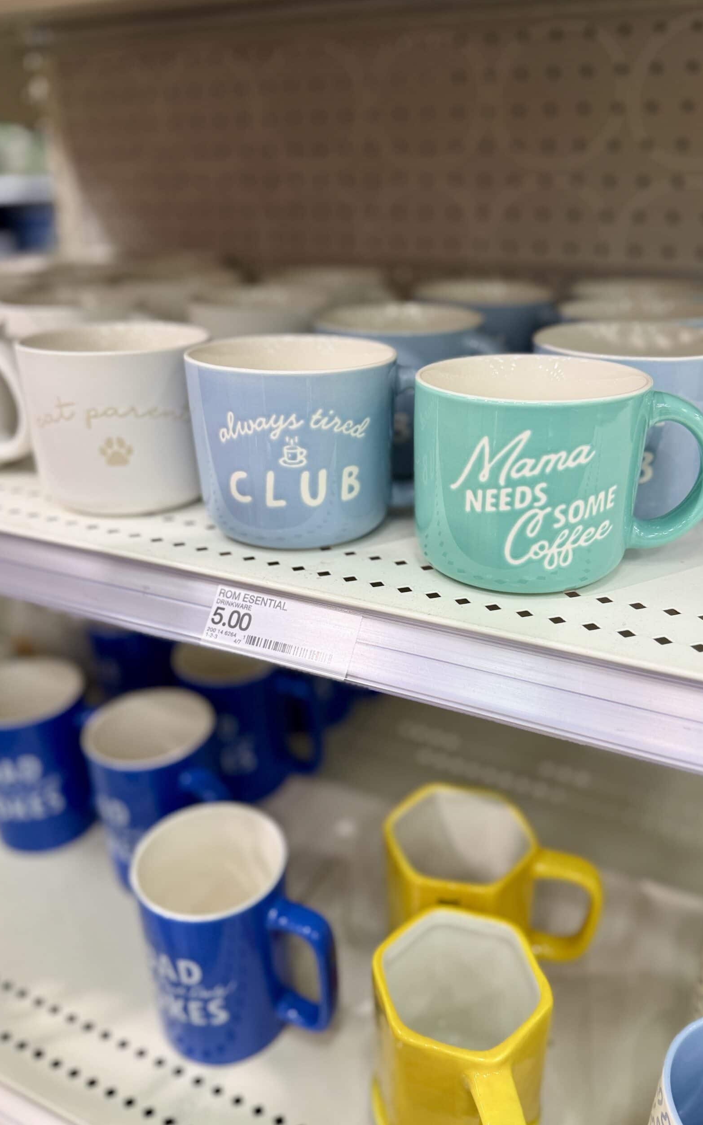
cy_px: 565
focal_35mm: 26
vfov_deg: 70.4
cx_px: 377
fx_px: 797
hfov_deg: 47.6
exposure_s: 1/120
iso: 125
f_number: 1.78
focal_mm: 6.76
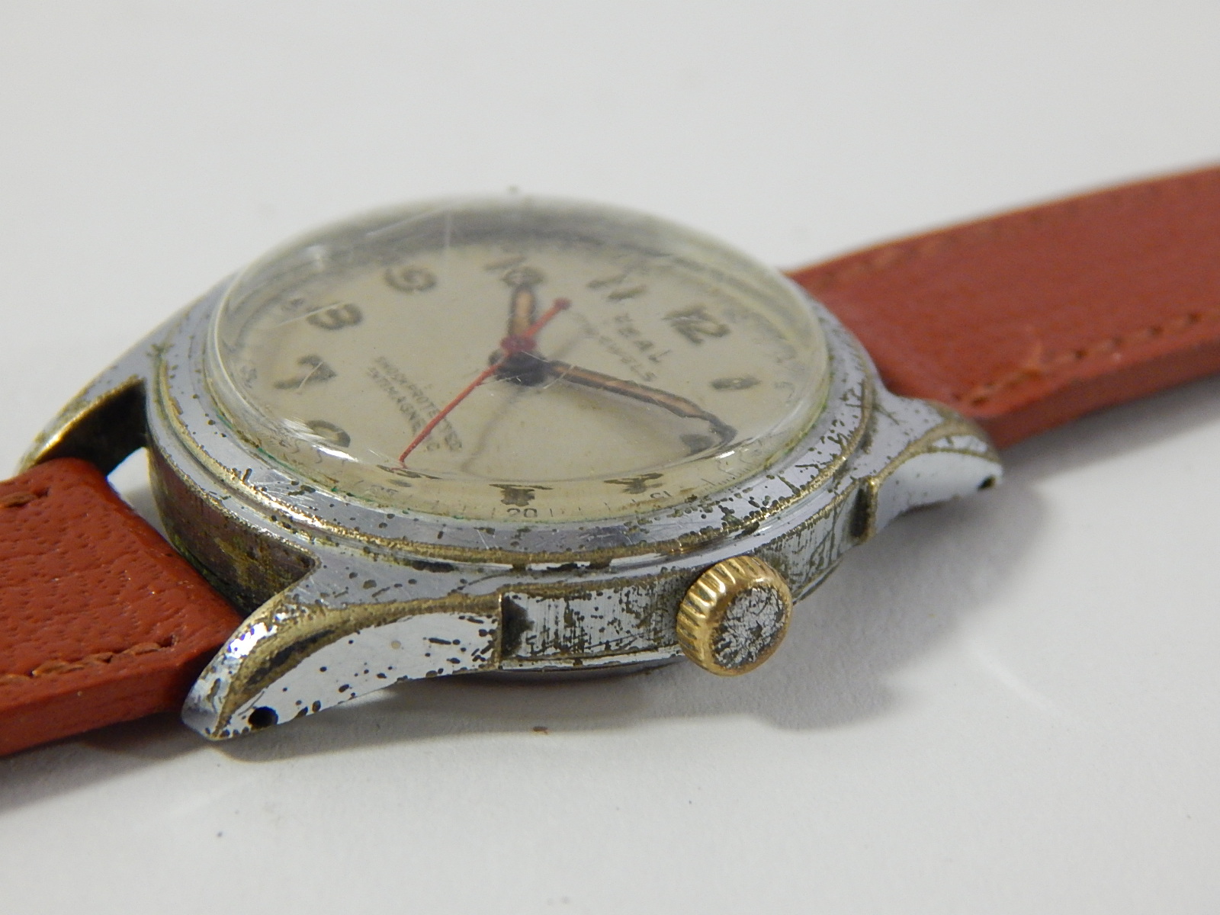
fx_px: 2996
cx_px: 610
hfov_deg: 23.0
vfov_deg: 17.4
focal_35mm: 85
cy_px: 458
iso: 400
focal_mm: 15.3
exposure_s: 1/25
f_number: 4.3
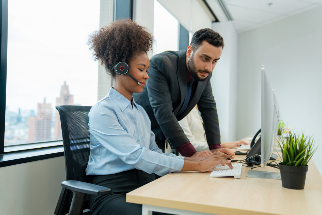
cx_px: 161
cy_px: 108
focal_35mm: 36
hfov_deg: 53.1
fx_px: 322
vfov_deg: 36.9
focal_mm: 36
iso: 320
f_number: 2.8
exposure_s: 1/125
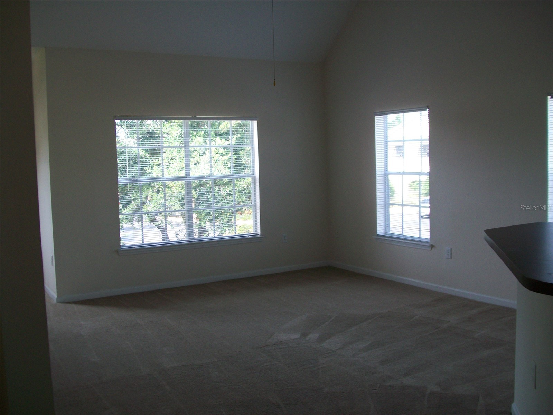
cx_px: 276
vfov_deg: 39.7
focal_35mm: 36
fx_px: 575
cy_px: 208
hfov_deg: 51.4
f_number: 2.7
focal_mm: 6
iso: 64
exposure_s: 1/80
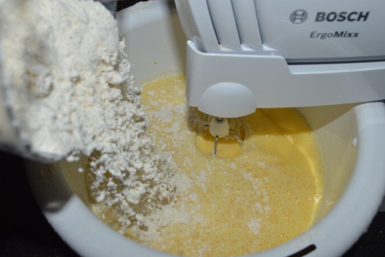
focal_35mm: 37
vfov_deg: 36.0
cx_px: 195
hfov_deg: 51.9
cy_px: 130
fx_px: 396
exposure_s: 1/60
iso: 100
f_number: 8
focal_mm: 24
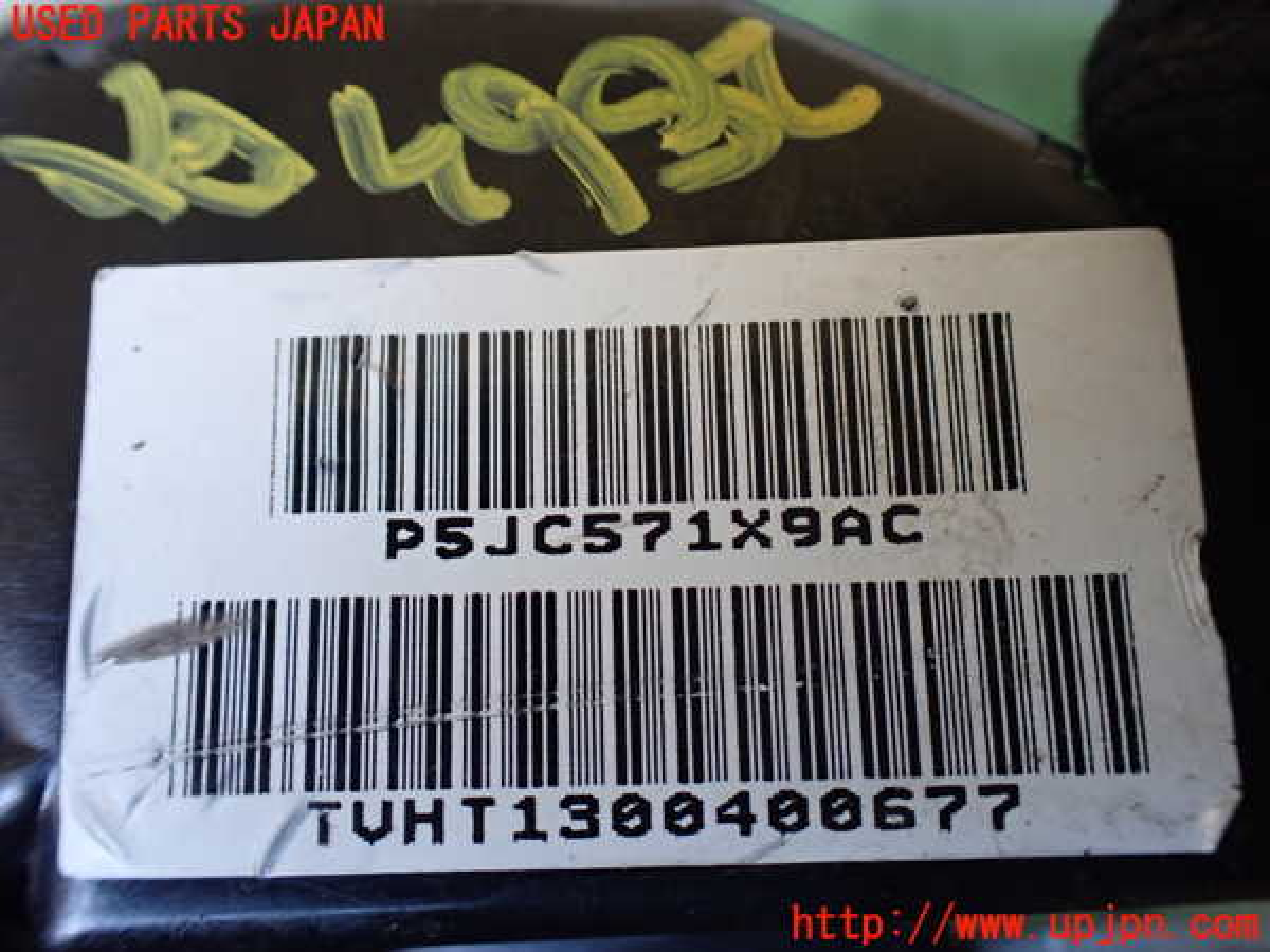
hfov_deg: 60.0
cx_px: 635
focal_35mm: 30
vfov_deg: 46.8
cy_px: 476
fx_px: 1101
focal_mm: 5.4
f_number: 2.3
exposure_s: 1/125
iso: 400
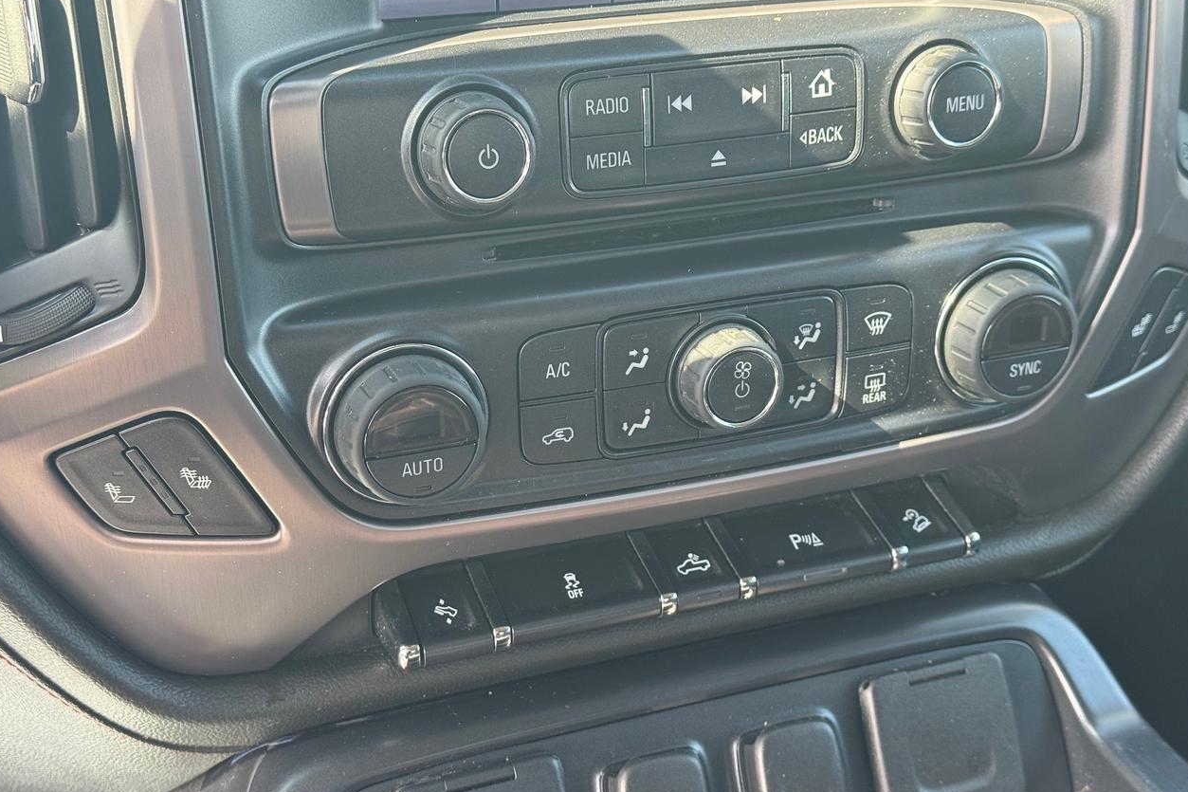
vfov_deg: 26.5
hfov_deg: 38.9
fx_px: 1683
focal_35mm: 51
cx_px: 595
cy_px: 433
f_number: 1.78
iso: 80
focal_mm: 6.76
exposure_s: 1/121
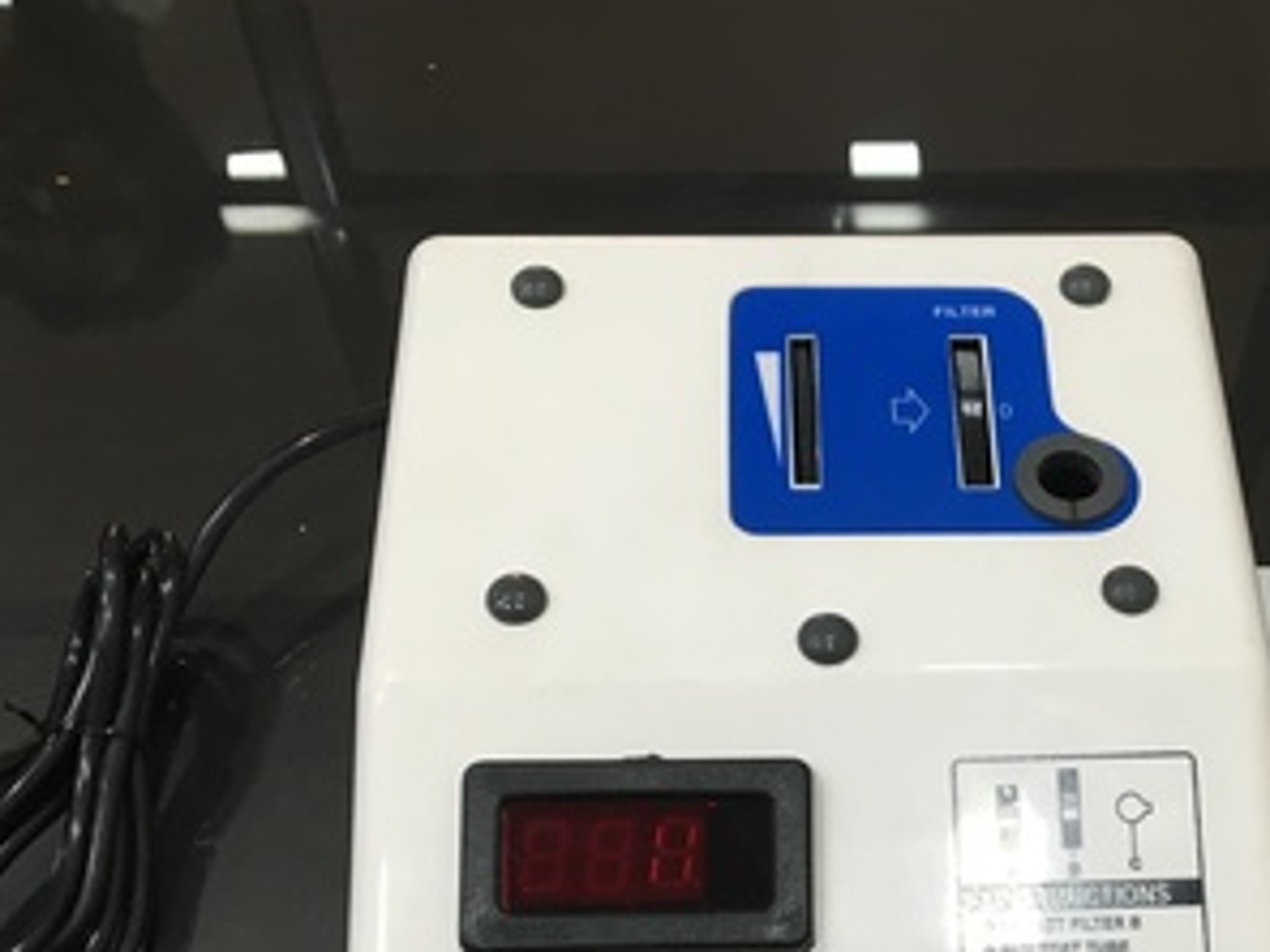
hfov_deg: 38.2
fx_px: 1798
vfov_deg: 29.0
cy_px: 765
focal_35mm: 49
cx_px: 914
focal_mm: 4.15
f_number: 2.2
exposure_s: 1/33
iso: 80
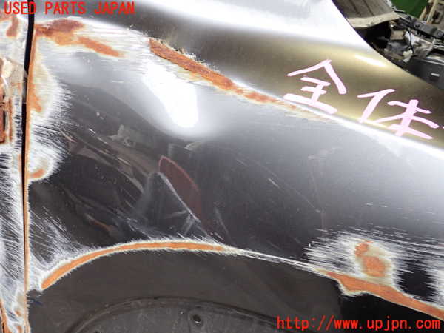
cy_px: 166
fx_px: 385
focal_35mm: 30
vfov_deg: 46.8
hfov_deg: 60.0
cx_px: 222
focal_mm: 5.4
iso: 320
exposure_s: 1/80
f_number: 2.3
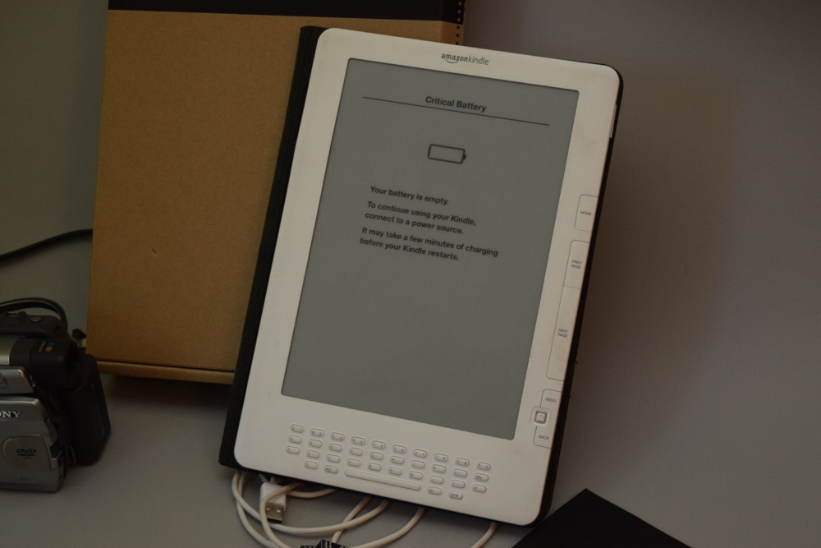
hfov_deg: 28.1
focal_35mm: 72
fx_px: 1642
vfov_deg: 18.9
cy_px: 274
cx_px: 410
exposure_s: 1/60
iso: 1250
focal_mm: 48
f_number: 5.3
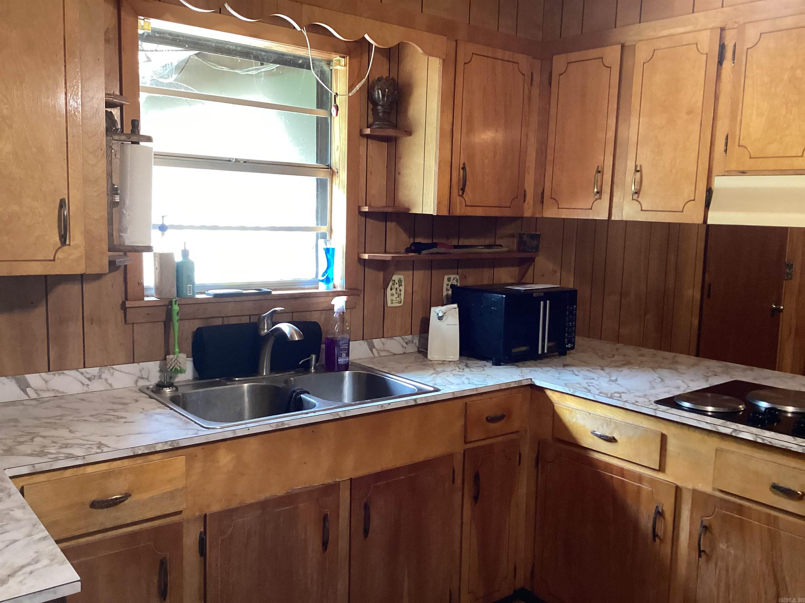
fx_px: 721
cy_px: 302
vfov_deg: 45.4
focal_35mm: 31
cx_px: 402
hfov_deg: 58.4
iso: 200
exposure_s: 1/50
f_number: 2.4
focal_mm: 3.3
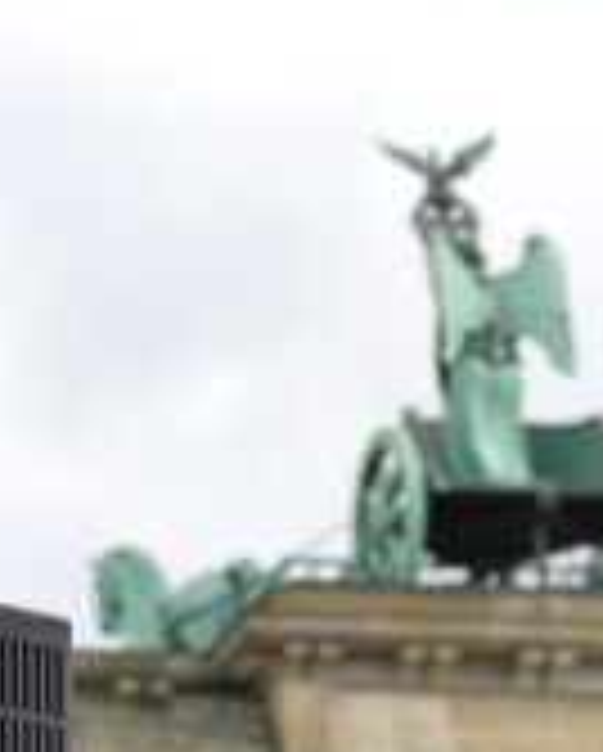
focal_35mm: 146
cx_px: -140
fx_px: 3251
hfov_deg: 10.4
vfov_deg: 13.2
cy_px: 288
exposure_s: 1/250
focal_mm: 62
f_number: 8
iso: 200
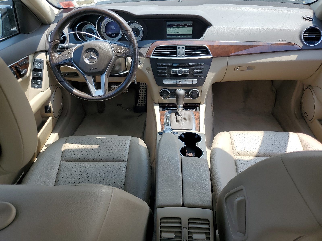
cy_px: 120
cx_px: 161
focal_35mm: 26
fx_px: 242
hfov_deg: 67.3
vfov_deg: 53.1
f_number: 1.5
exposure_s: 1/909
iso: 50
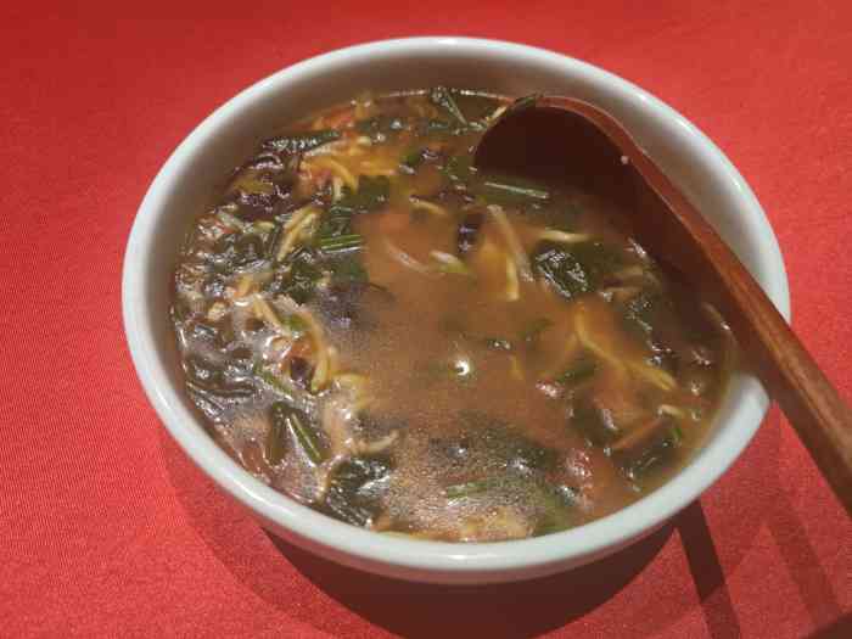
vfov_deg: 56.8
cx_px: 426
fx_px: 591
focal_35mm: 24
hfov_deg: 71.6
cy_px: 320
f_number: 1.69
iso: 247
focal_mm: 6.72
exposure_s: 1/100
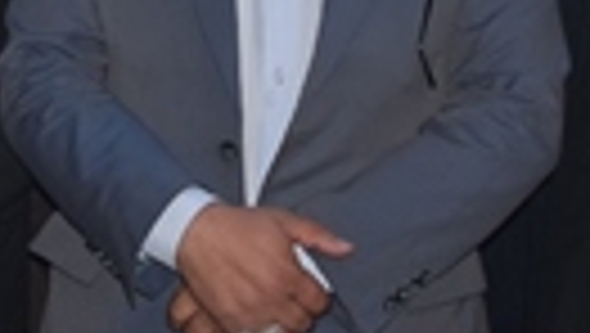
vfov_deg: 7.1
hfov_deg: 12.0
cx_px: -383
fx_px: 2647
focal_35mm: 169
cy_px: -164
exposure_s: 1/125
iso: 560
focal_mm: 22
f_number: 5.6
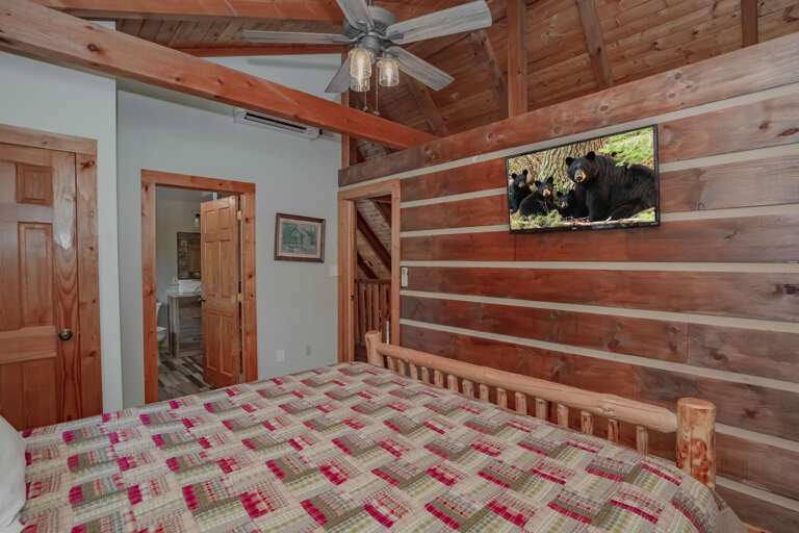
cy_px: 266
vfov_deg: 73.7
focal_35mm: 16
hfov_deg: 96.7
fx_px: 355
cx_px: 400
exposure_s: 1/100
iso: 800
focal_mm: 16
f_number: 5.6
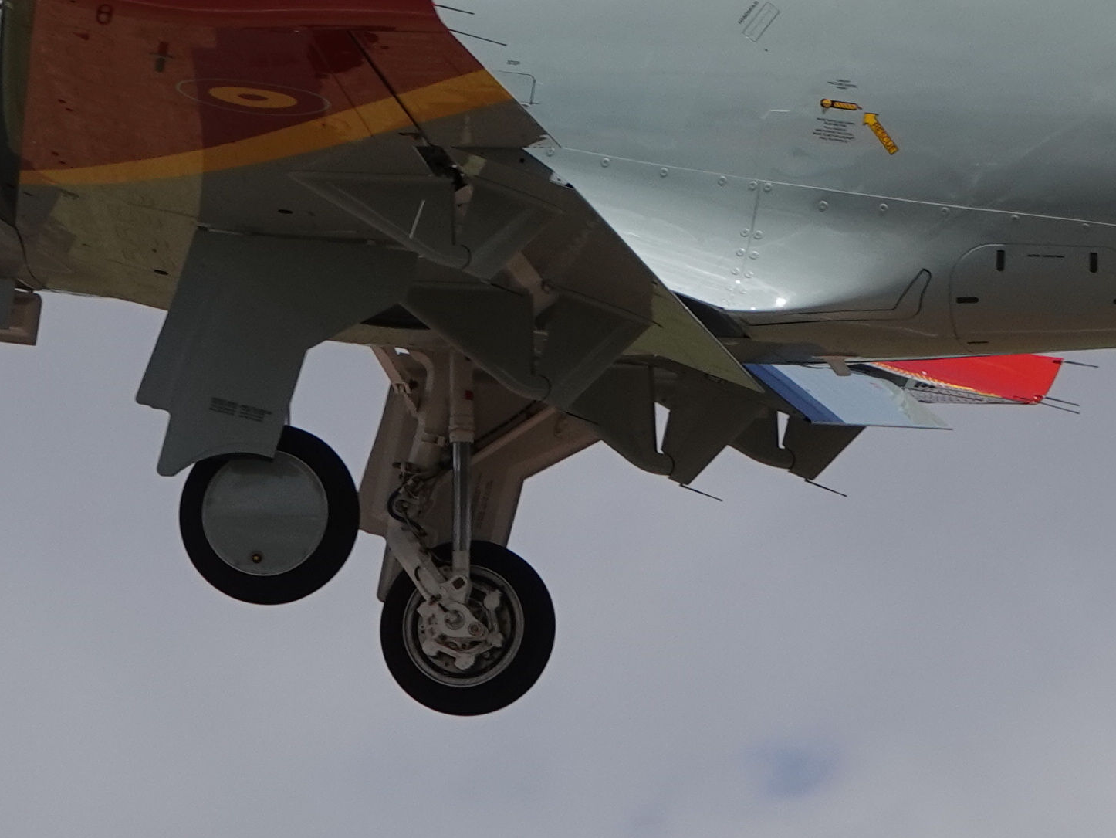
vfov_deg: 1.2
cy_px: -136
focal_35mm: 1277
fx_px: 41177
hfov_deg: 1.6
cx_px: 765
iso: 100
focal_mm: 128.59
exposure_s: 1/1000
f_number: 6.3
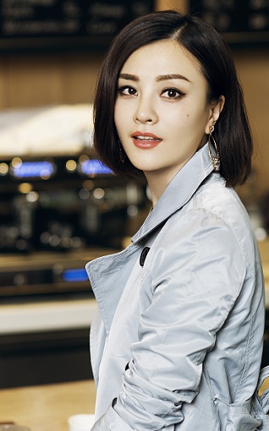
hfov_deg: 9.8
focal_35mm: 133
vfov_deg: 15.7
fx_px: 1563
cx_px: 114
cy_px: 194
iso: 640
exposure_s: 1/100
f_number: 2.5
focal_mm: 85
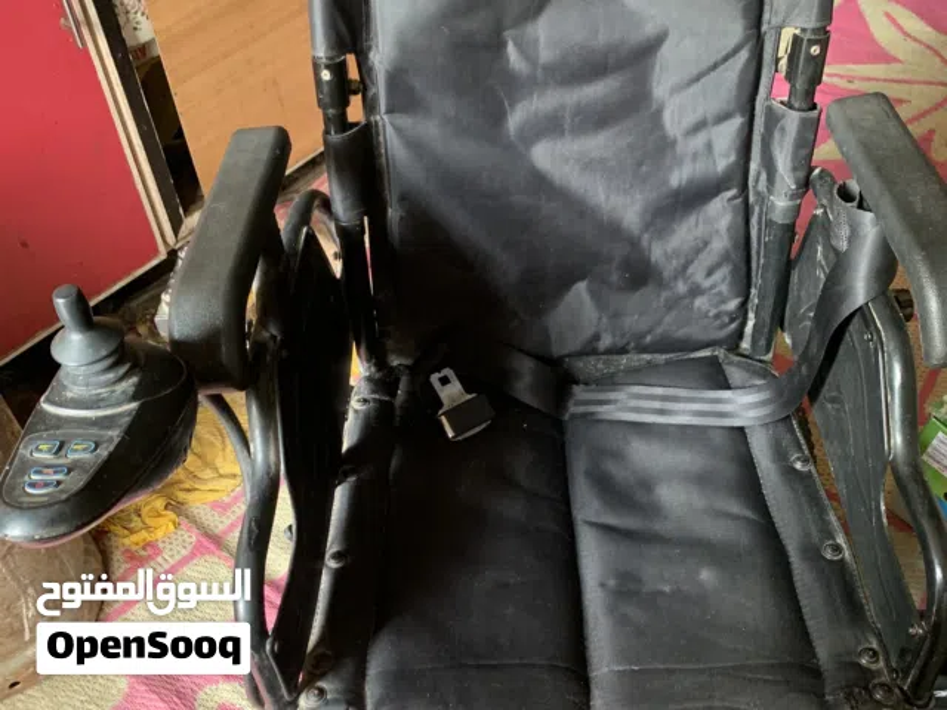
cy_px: 355
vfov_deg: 53.1
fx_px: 711
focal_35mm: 26
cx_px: 474
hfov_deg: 67.3
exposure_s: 1/50
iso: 400
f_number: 1.8
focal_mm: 4.25
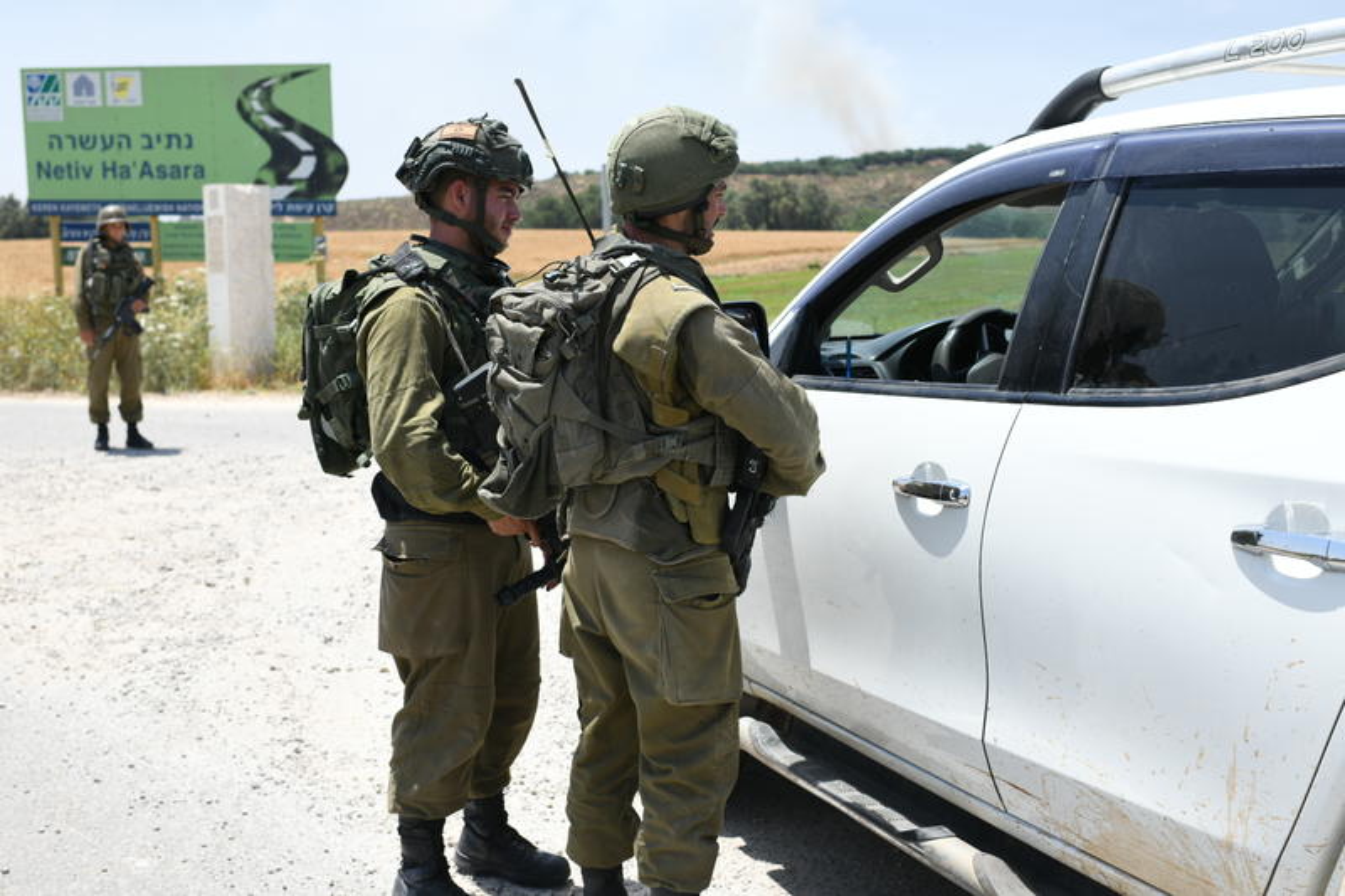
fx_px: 1569
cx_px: 672
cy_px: 448
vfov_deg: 31.9
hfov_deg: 46.4
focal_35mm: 42
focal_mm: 35
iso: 100
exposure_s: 1/500
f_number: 5
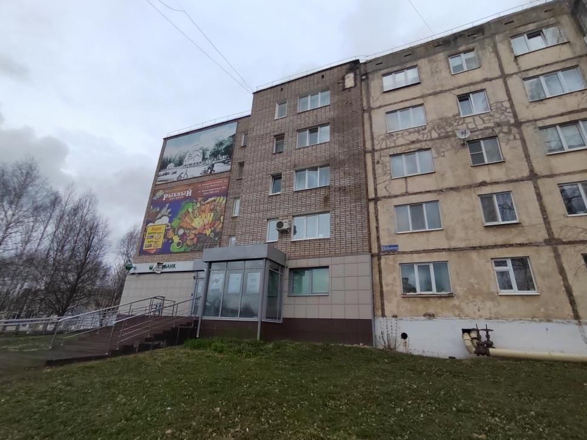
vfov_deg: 74.7
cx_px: 301
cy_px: 225
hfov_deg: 91.0
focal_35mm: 17
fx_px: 288
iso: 102
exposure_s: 1/1882
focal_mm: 1.68
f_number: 2.2
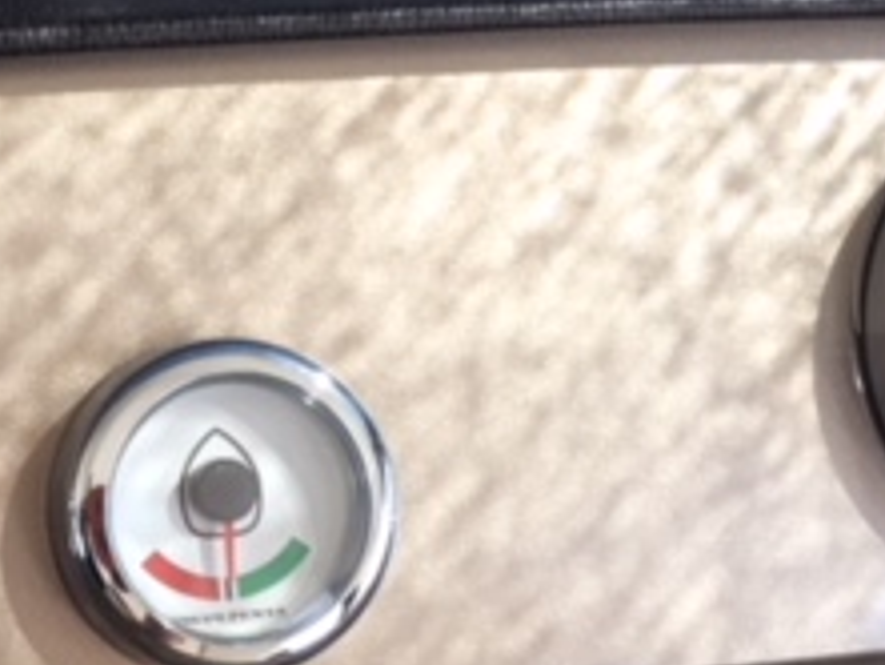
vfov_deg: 17.4
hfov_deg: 22.6
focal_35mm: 84
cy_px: 553
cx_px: 64
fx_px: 2149
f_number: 2.2
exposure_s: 1/60
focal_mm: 4.15
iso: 25
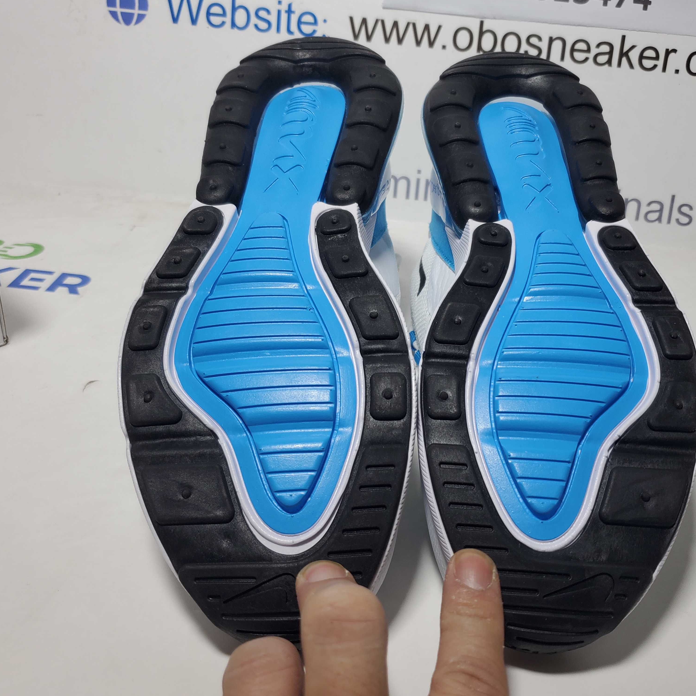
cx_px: 412
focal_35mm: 31
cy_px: 345
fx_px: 705
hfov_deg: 52.2
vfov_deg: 52.5
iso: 50
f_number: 1.5
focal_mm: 4.3
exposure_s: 1/518
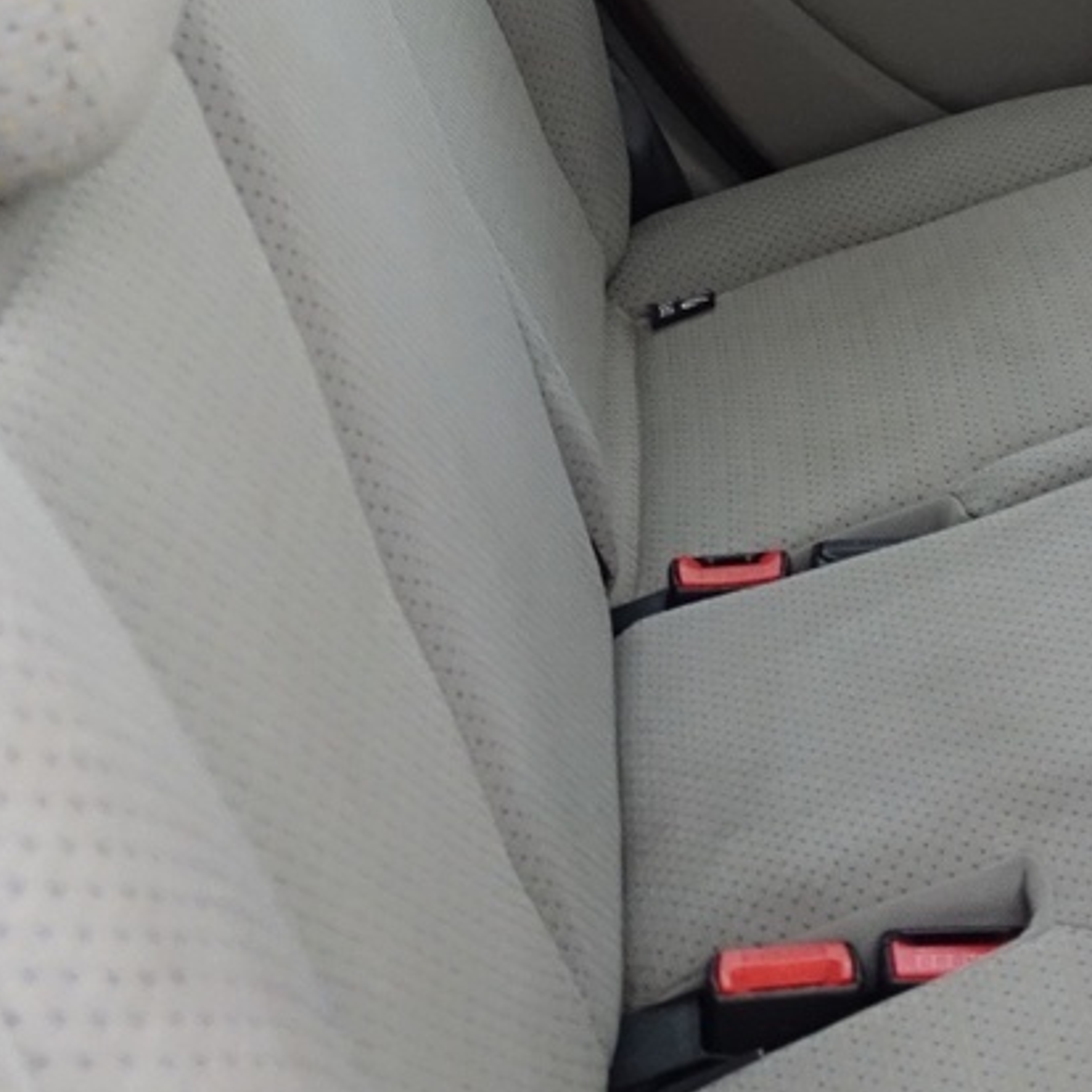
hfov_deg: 20.1
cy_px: -161
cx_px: 1362
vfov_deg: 20.5
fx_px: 2855
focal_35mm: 80
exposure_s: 1/30
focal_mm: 8.8
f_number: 2.5
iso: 1000
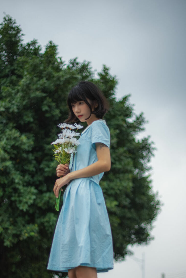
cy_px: 188
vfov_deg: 27.9
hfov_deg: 18.9
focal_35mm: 72
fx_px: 558
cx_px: 87
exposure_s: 1/1000
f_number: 1.4
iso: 160
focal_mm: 50
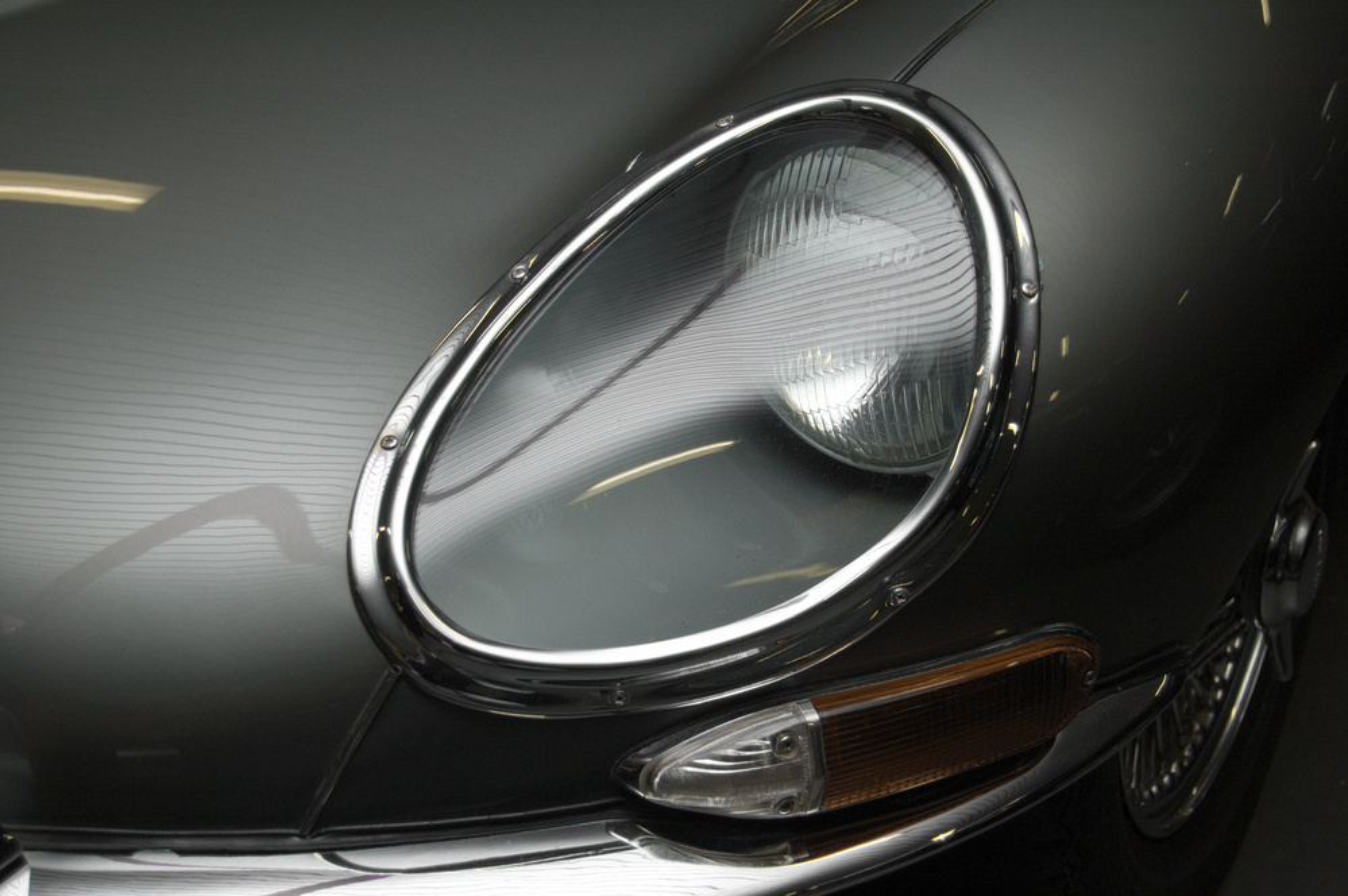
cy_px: 448
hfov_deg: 35.1
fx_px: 2132
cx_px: 674
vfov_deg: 23.7
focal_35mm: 57
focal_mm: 38
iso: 200
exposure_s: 1/60
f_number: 4.8
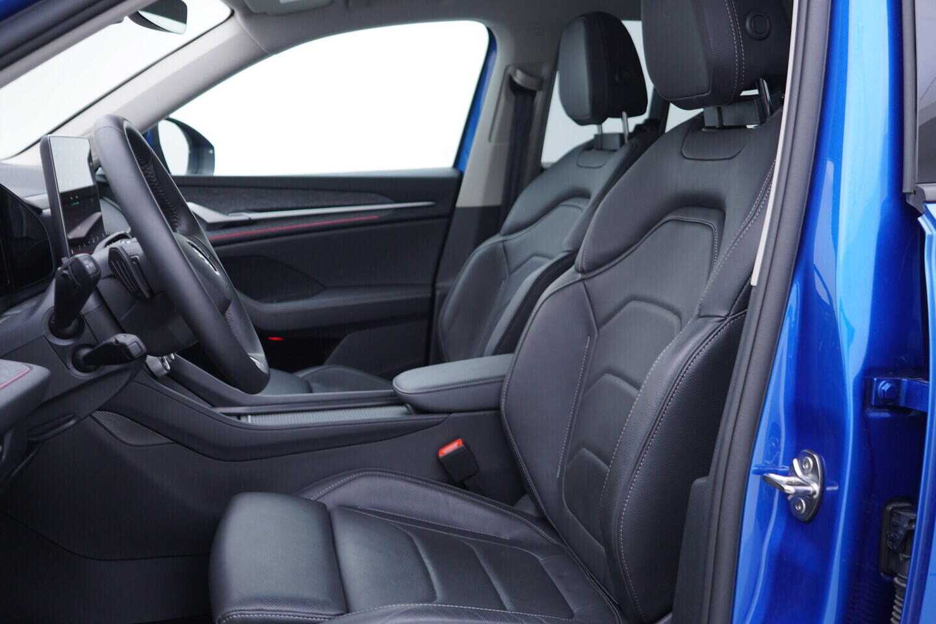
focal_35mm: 36
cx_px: 468
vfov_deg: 36.9
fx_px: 936
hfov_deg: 53.1
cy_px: 312
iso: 160
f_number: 2.8
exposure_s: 1/40
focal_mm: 24
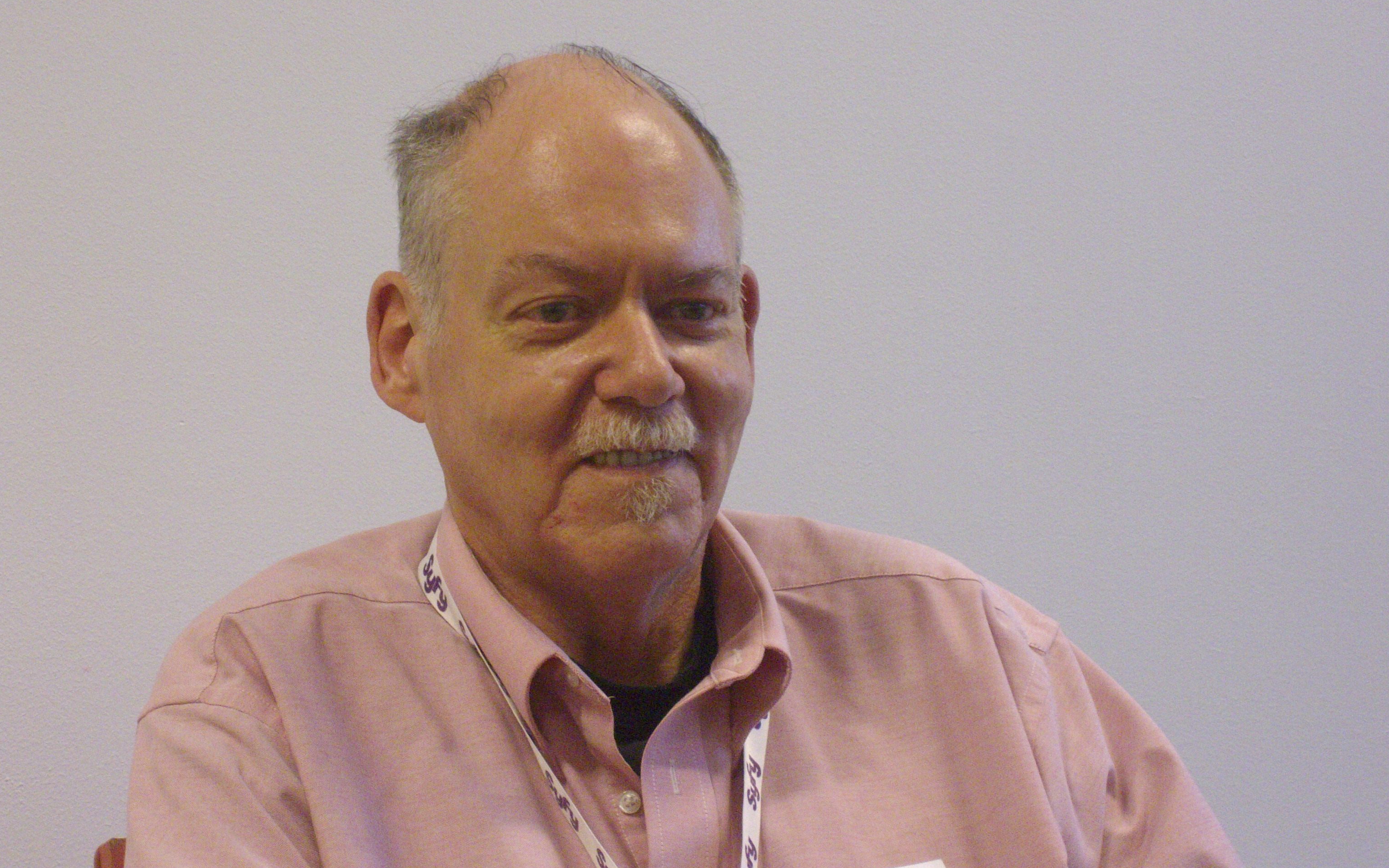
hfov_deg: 18.1
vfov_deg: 11.4
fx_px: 4353
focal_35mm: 115
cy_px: 424
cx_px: 695
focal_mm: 18
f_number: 4.8
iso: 320
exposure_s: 1/25
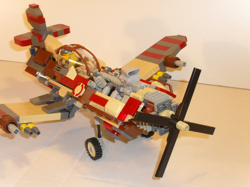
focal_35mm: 57
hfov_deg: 33.8
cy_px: 94
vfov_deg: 25.7
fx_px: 412
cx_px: 125
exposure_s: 1/60
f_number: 4.3
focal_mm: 10.1
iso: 200
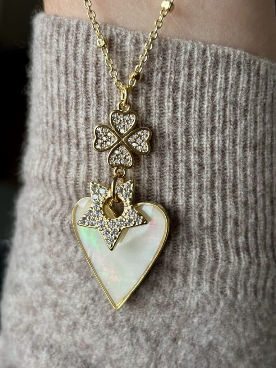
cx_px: 138
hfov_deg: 28.0
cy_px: 184
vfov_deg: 36.8
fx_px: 553
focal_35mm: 52
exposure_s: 1/60
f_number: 1.6
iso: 64
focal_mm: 5.96
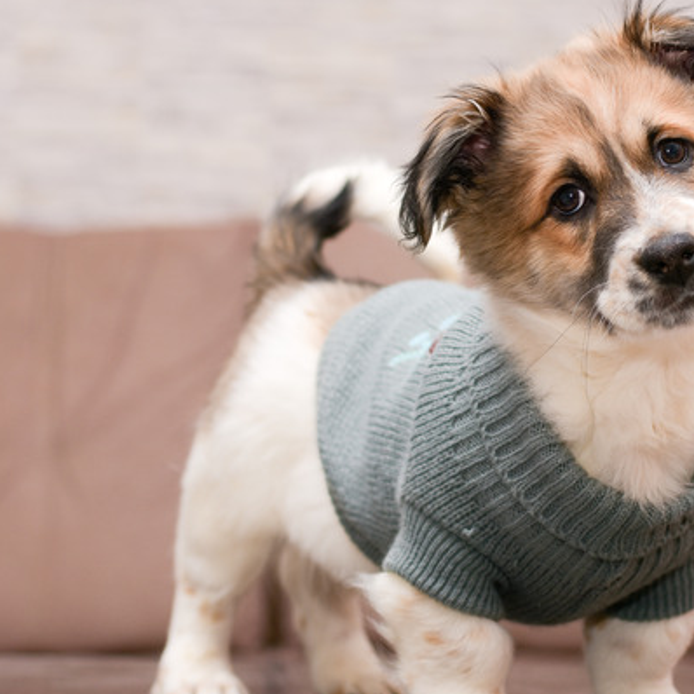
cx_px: 481
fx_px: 2835
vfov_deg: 14.0
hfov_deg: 13.9
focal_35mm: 125
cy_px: 378
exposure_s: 1/125
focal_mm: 50
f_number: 3.2
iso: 100
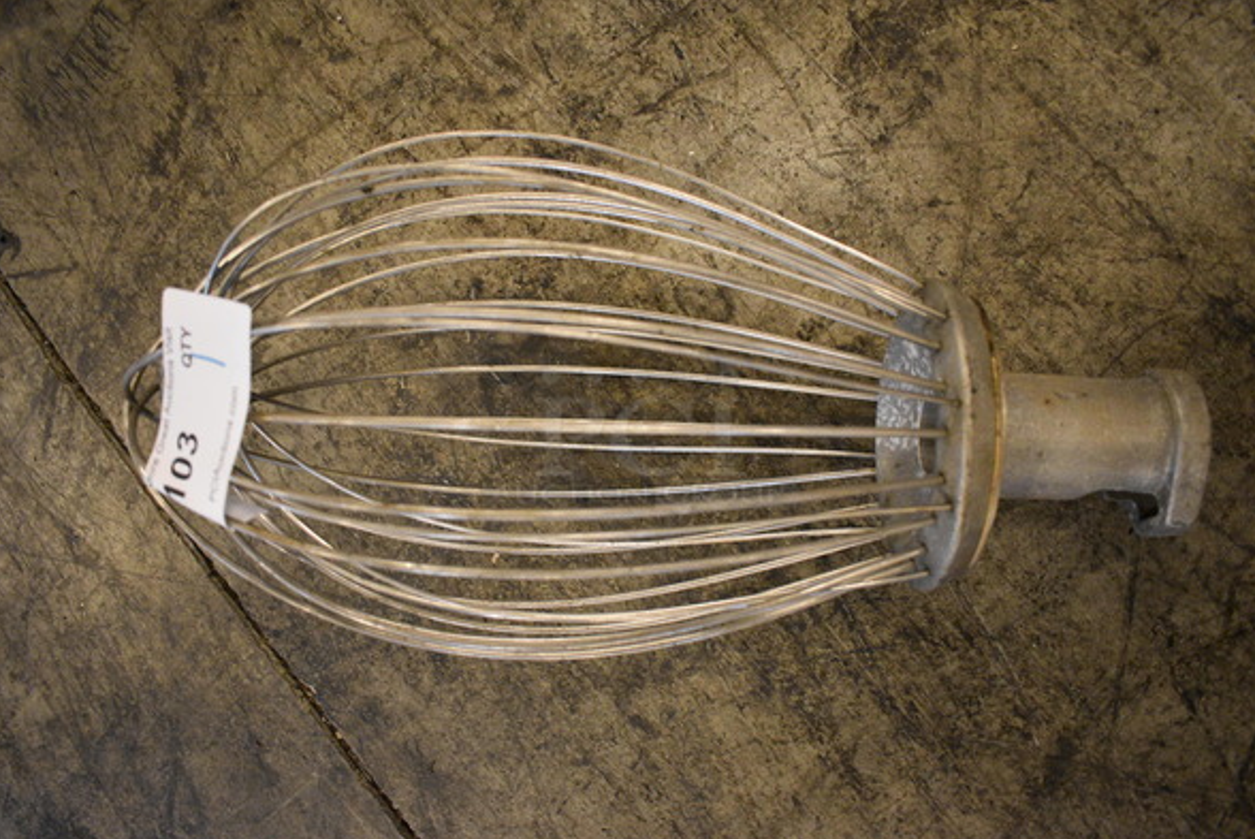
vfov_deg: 46.5
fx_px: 977
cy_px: 433
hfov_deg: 65.4
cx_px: 638
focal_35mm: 28
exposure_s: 1/125
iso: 3600
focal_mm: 18
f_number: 3.5
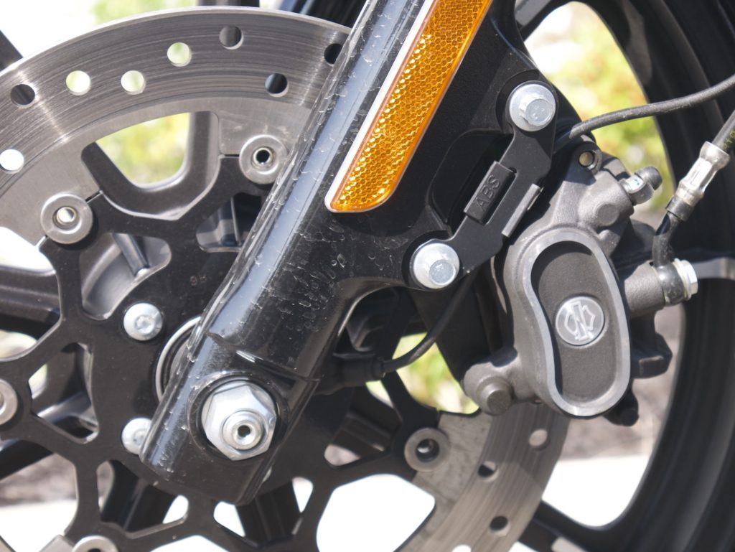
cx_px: 368
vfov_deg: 18.4
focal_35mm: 80
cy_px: 276
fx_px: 1699
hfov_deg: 24.4
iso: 200
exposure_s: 1/160
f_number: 5.6
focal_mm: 40
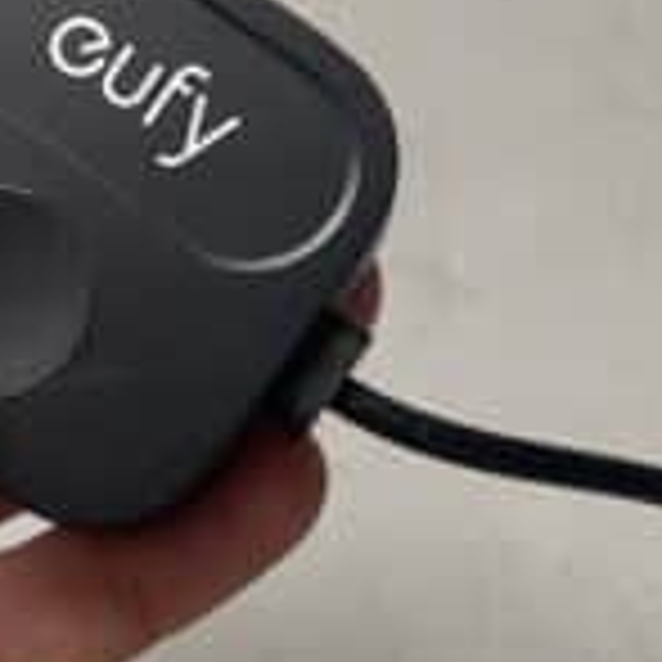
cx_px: 117
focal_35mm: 61
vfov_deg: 28.0
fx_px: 1320
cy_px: 227
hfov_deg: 27.5
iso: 200
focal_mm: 4.2
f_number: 1.6
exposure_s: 1/60
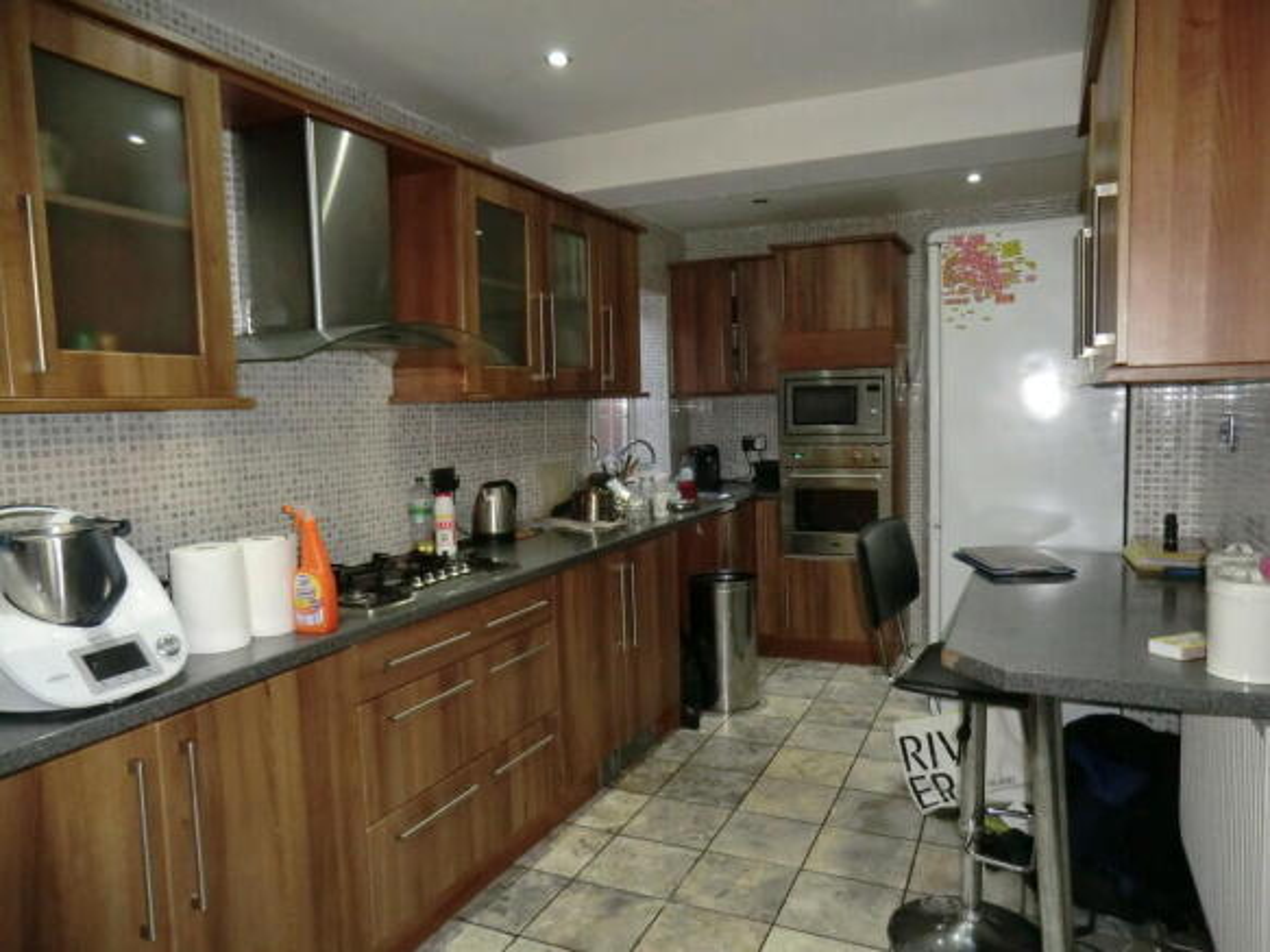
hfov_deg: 71.6
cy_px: 476
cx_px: 635
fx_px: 880
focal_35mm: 24
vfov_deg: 56.8
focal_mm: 4.3
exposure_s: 1/40
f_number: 3.2
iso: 400
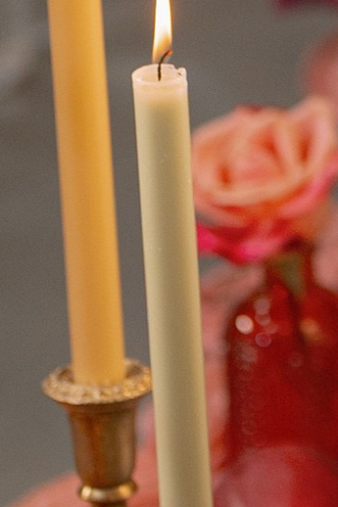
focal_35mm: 1003
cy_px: -454
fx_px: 14134
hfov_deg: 1.4
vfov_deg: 2.1
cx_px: 1078
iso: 250
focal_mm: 135
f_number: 1.8
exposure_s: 1/800
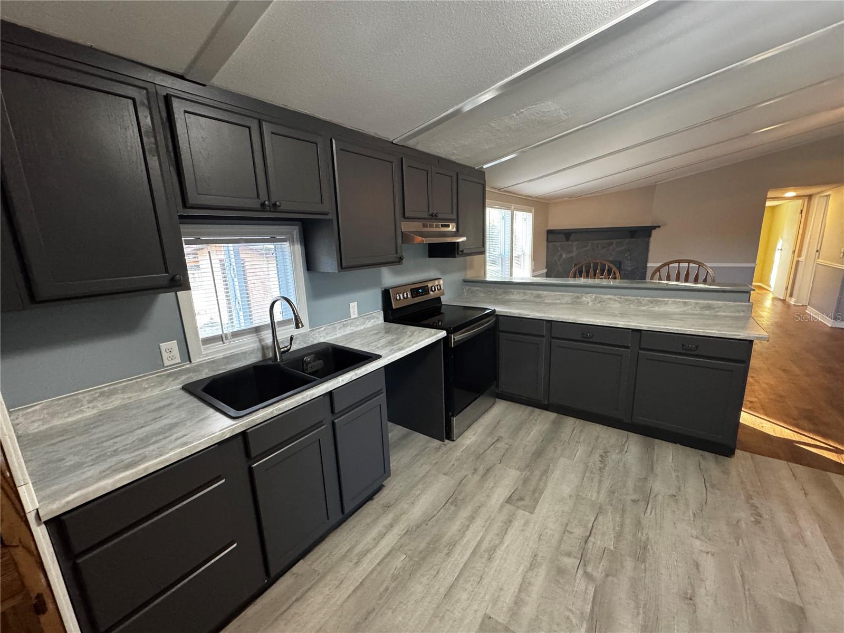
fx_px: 341
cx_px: 422
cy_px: 316
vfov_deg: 85.7
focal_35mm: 14
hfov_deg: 102.1
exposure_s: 1/60
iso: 640
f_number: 2.2
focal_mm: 2.22
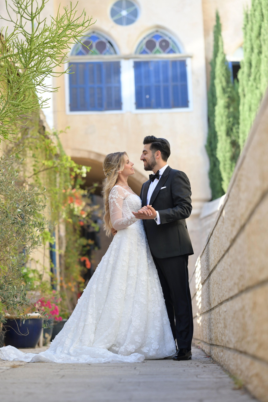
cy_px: 201
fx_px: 949
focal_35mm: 85
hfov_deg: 16.1
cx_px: 134
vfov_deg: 23.9
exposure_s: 1/640
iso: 200
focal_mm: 85
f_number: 2.5
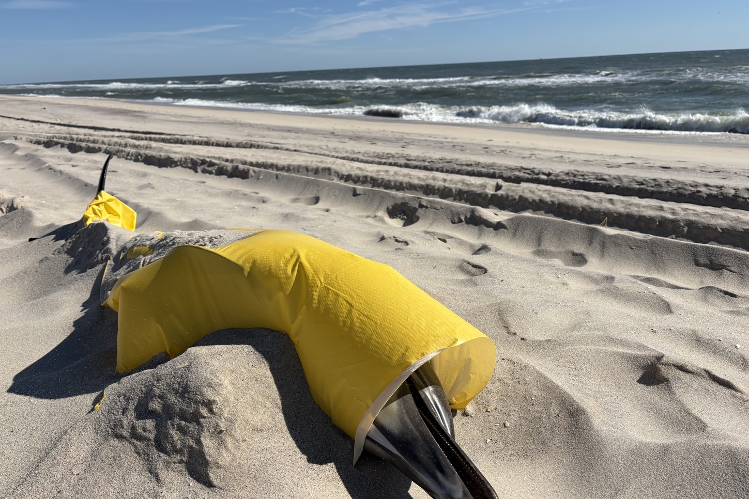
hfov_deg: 65.5
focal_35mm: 28
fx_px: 583
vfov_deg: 46.3
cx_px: 384
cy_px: 278
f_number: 1.6
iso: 50
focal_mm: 5.96
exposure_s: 1/7813
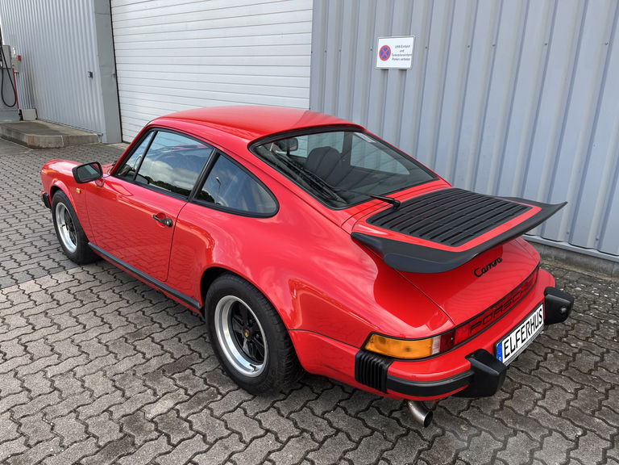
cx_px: 310
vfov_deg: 53.1
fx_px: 465
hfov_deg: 67.3
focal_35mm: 26
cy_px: 232
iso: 50
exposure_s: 1/605
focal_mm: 5.1
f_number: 1.6
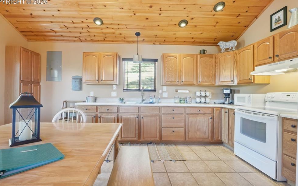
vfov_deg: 71.2
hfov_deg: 97.8
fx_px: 130
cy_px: 91
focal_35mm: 16
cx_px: 144
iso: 800
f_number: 8
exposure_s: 1/1.67
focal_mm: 10
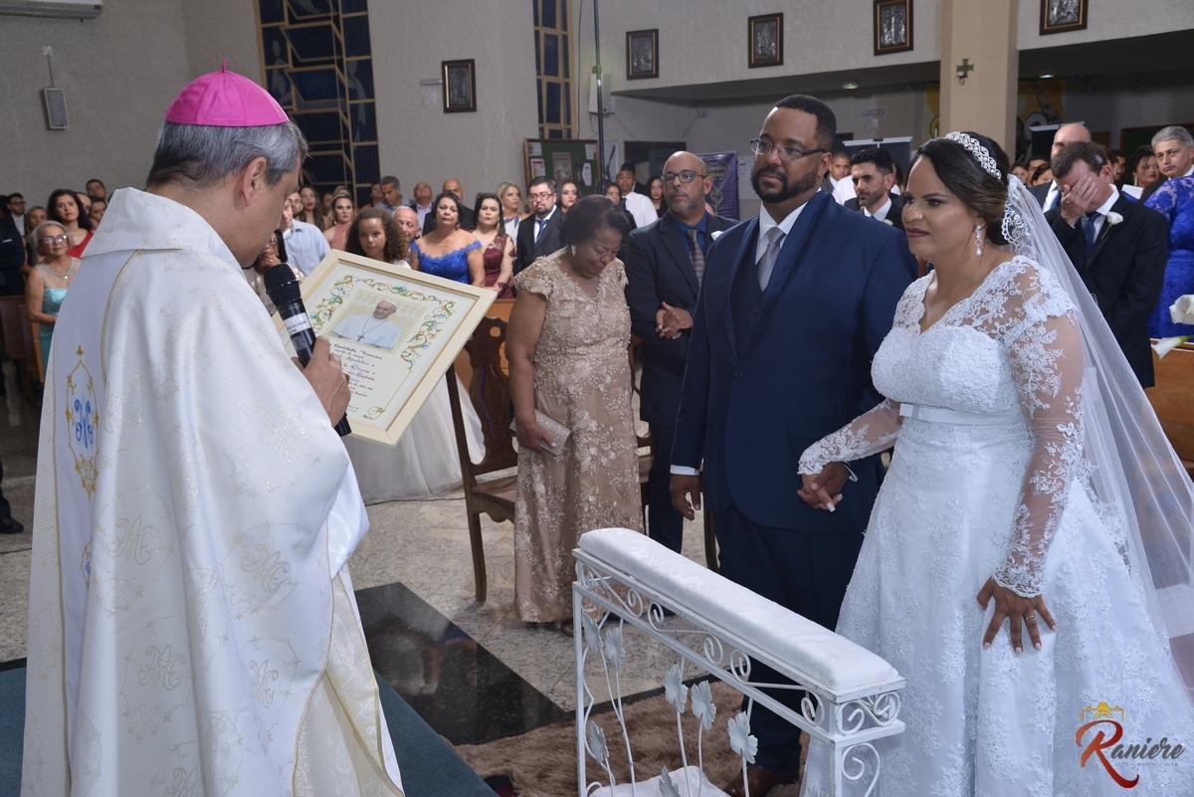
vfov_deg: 35.1
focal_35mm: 38
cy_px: 398
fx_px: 1261
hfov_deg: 50.7
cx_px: 597
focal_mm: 38
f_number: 6.3
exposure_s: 1/200
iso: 560
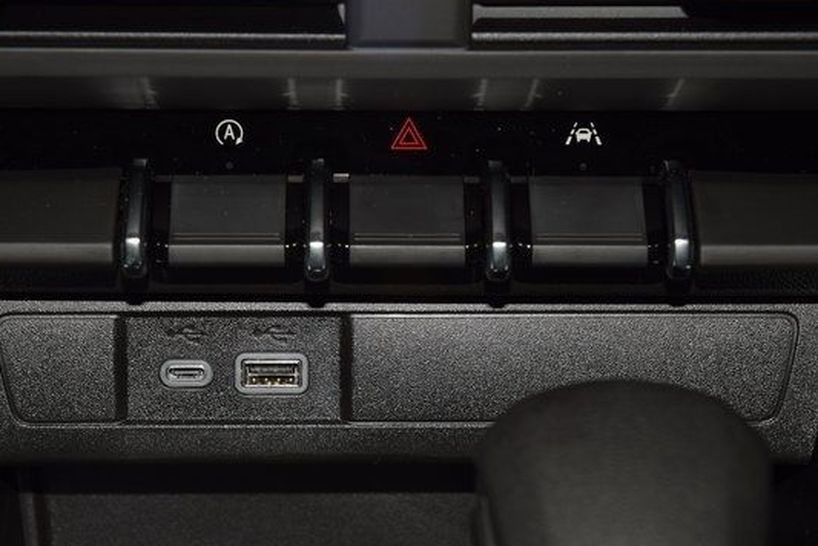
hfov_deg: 16.3
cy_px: 240
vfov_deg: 10.9
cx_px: 401
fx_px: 2864
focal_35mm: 126
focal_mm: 70
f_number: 8
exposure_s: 1/125
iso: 100
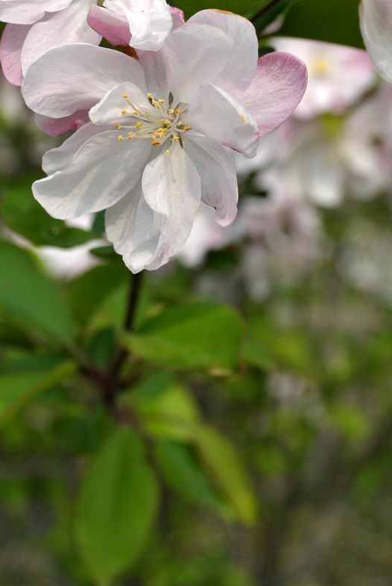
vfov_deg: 29.2
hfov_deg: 20.1
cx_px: 200
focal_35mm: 68
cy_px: 149
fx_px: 1108
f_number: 5.6
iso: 200
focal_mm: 28
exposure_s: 1/1250
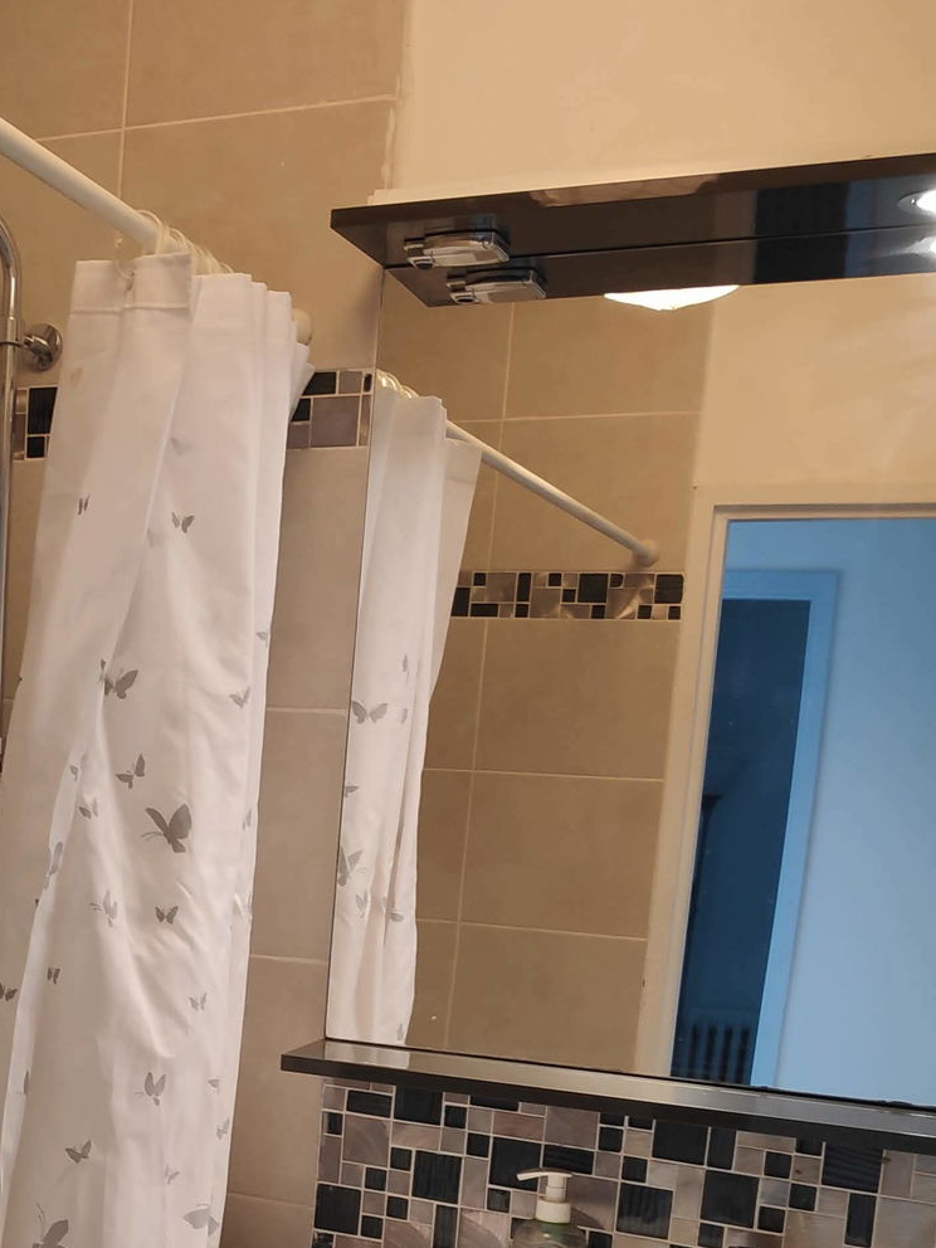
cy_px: 1017
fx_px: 1550
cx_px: 74
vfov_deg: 41.7
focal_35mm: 43
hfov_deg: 31.8
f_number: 1.9
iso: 320
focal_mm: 3.94
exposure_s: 1/50
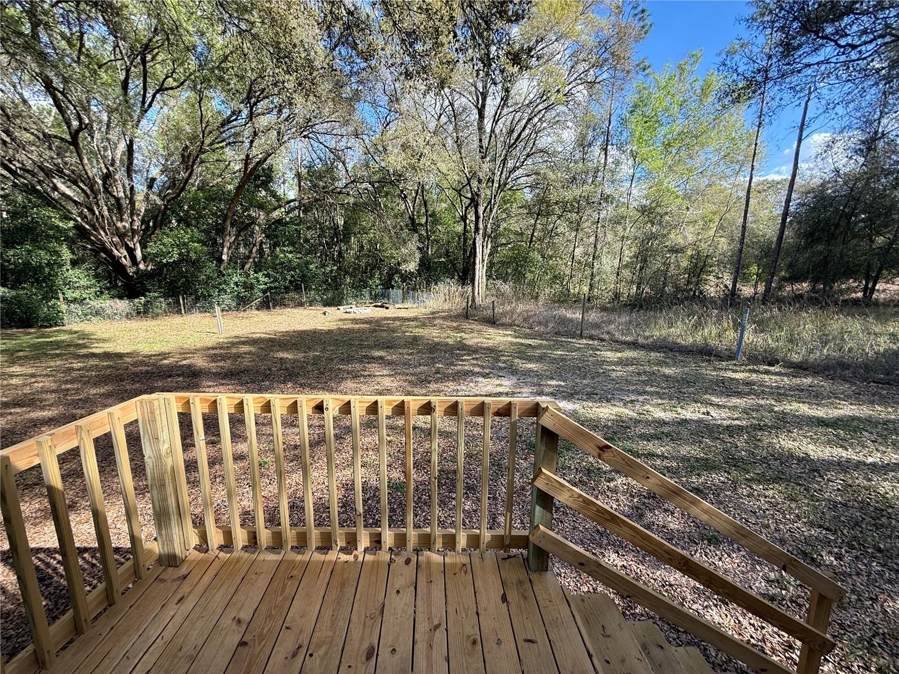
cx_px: 450
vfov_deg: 85.7
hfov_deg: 102.1
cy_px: 337
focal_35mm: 14
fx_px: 364
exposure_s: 1/250
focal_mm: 2.22
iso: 50
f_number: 2.2
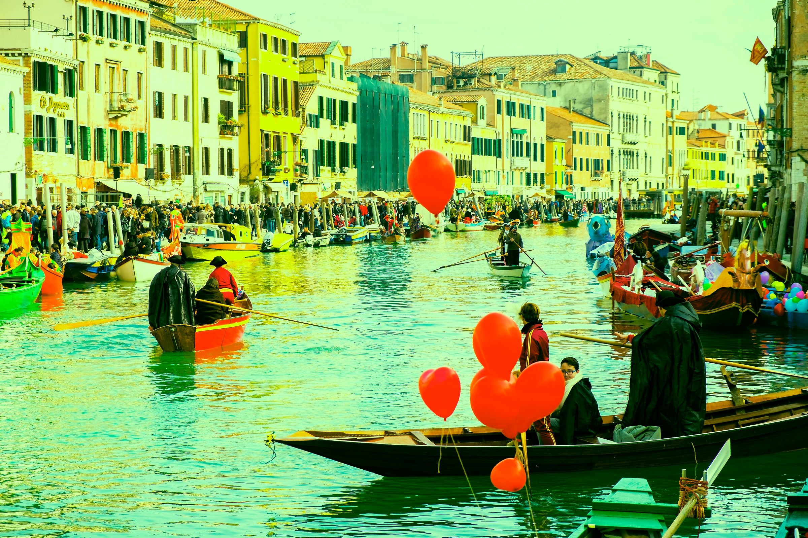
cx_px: 404
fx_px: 1862
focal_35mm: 83
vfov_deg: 16.4
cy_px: 269
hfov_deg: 24.5
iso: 200
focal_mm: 55
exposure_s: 1/250
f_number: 5
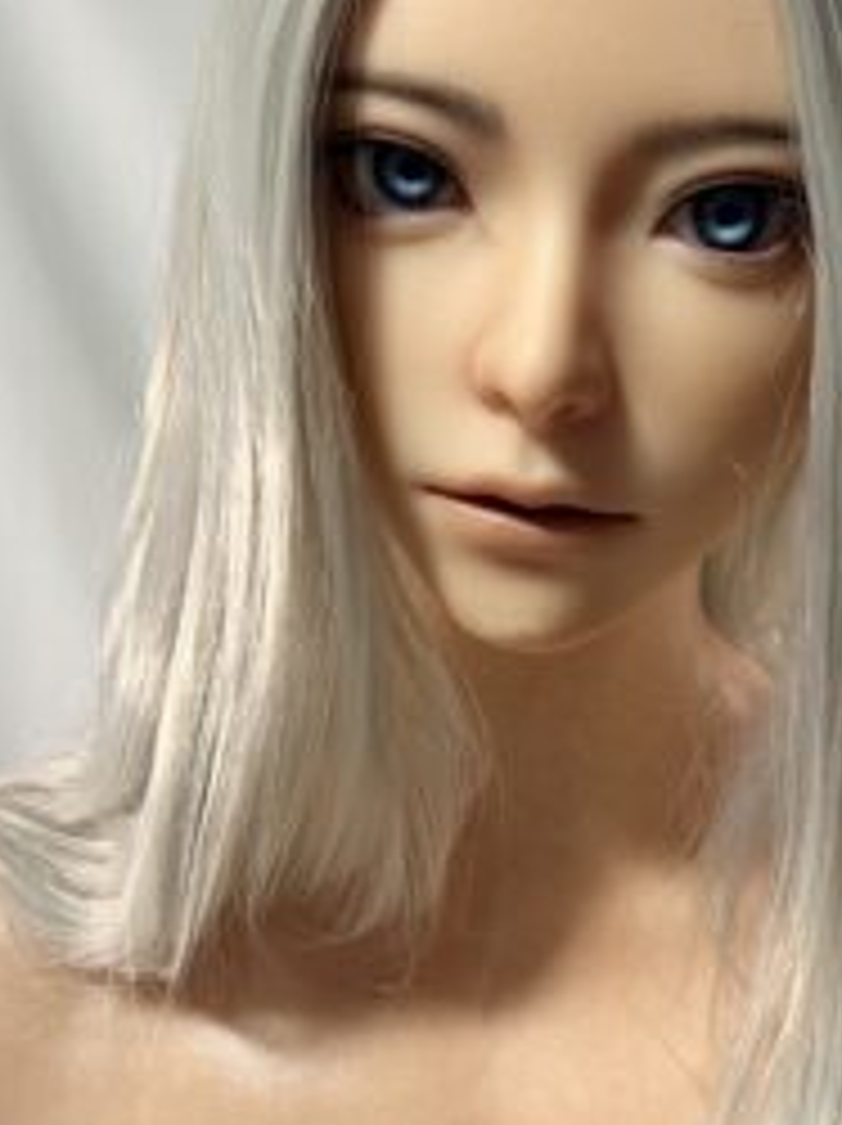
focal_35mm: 45
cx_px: 563
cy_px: 572
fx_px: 1462
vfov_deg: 42.1
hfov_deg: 31.9
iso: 125
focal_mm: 5.7
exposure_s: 1/78
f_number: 1.5
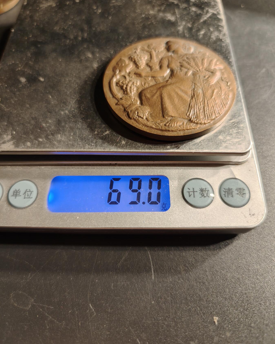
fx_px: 244
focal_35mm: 24
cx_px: 138
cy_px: 171
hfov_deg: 58.8
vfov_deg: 70.3
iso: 250
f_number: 1.6
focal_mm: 6.06
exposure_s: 1/200
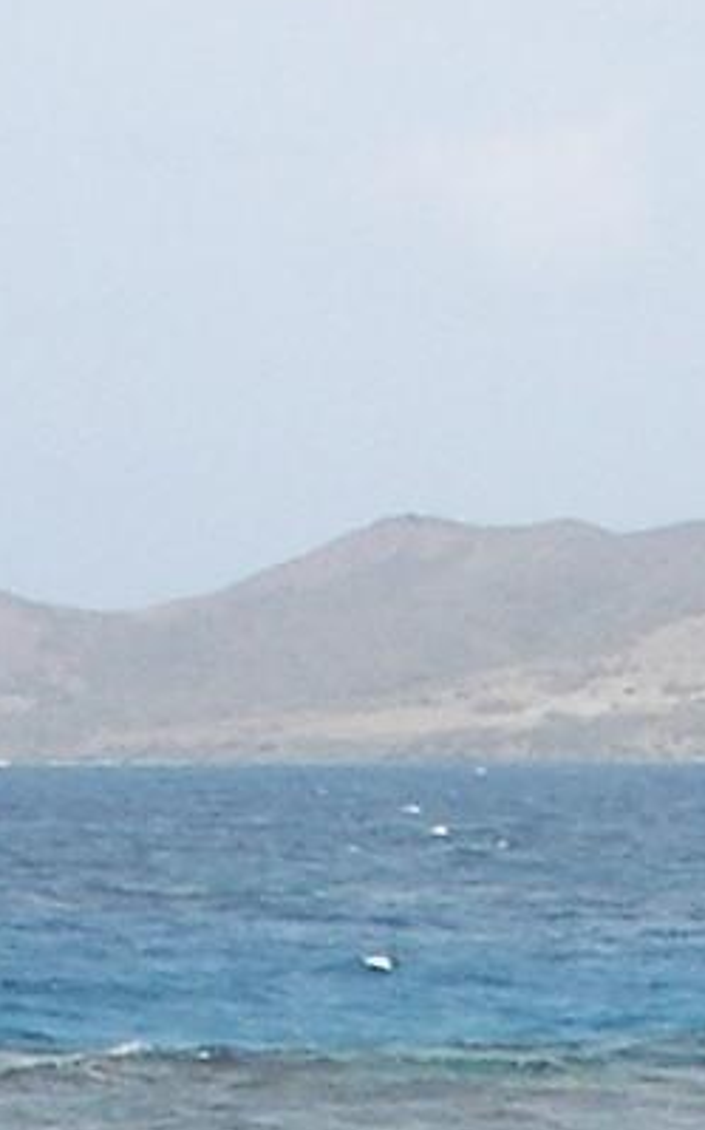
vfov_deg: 8.2
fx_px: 7632
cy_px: 1866
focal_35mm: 248
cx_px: 555
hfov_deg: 5.3
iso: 50
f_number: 2.8
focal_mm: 6
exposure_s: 1/640
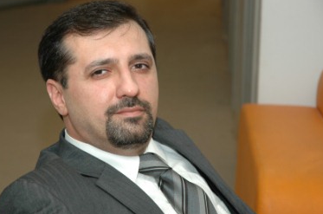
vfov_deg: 10.8
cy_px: 126
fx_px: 1128
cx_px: 145
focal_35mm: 126
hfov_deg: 16.3
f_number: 4.5
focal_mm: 70
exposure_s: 1/60
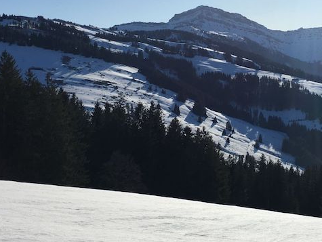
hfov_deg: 31.3
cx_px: 227
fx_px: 568
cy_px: 66
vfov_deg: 23.9
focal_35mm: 61
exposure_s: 1/4525
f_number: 2.2
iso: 25
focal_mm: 4.15
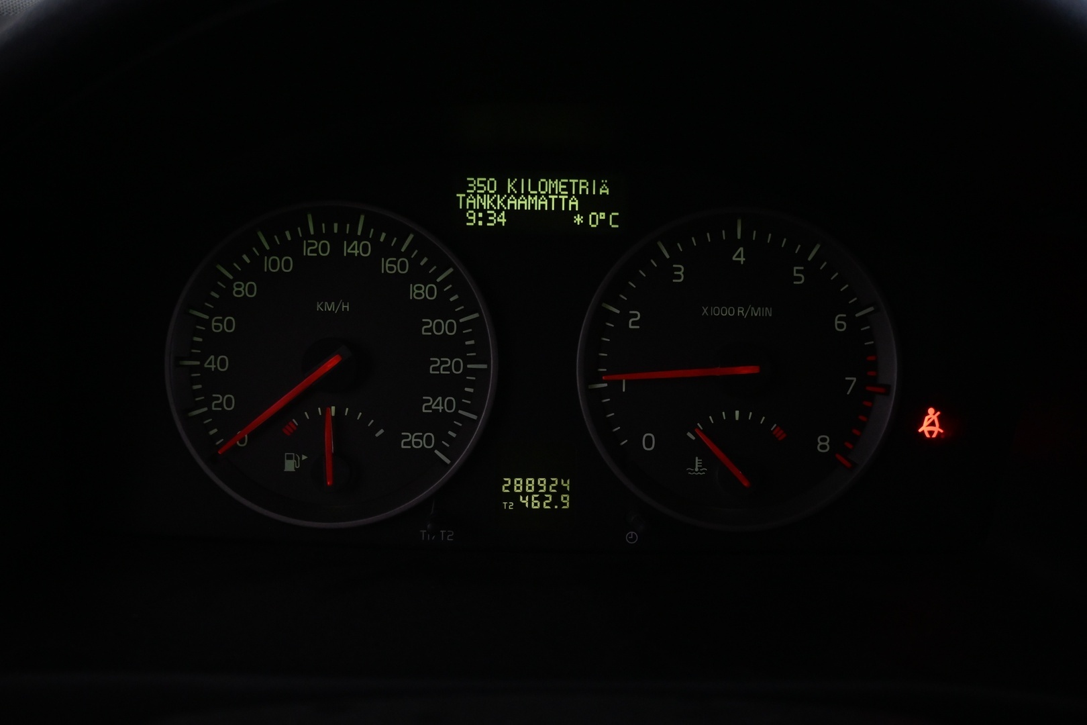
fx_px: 1110
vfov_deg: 36.2
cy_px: 362
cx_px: 544
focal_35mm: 37
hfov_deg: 52.2
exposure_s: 1/40
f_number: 4.2
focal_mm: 24.5
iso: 2000
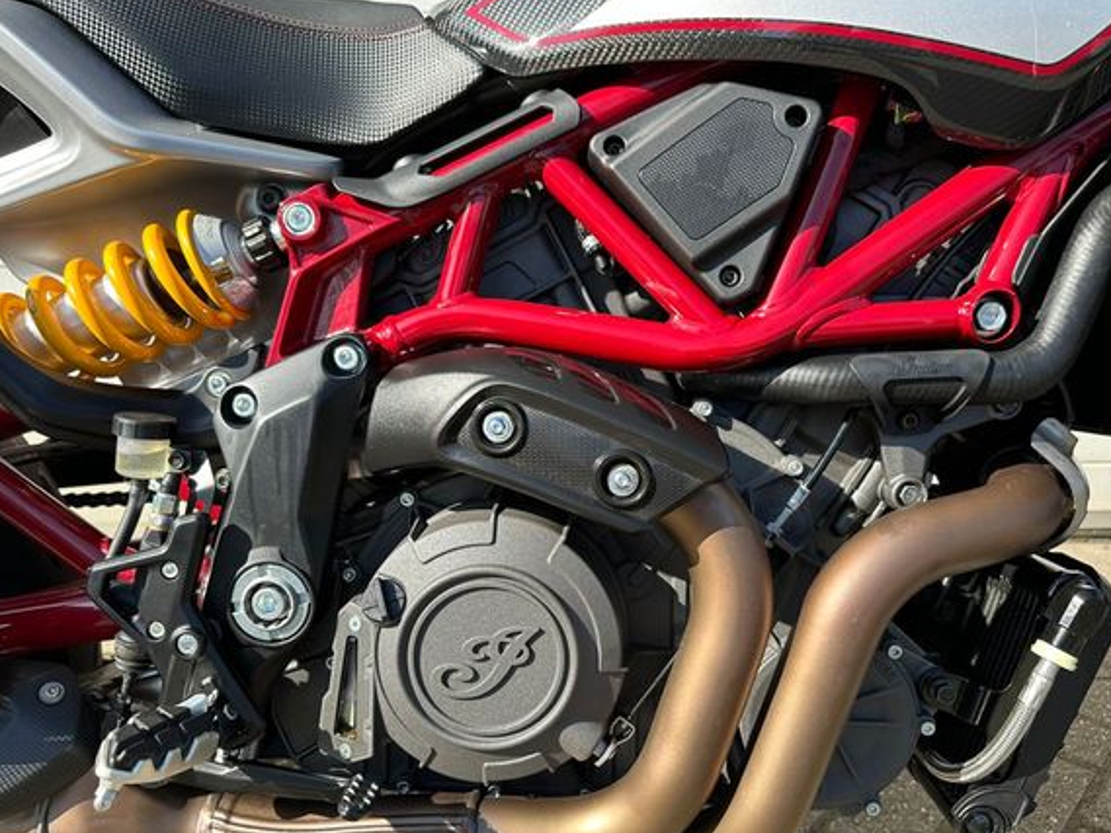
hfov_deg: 65.3
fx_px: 867
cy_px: 449
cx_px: 578
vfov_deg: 51.3
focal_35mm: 27
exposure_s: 1/1107
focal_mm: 6.86
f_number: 1.78
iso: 80
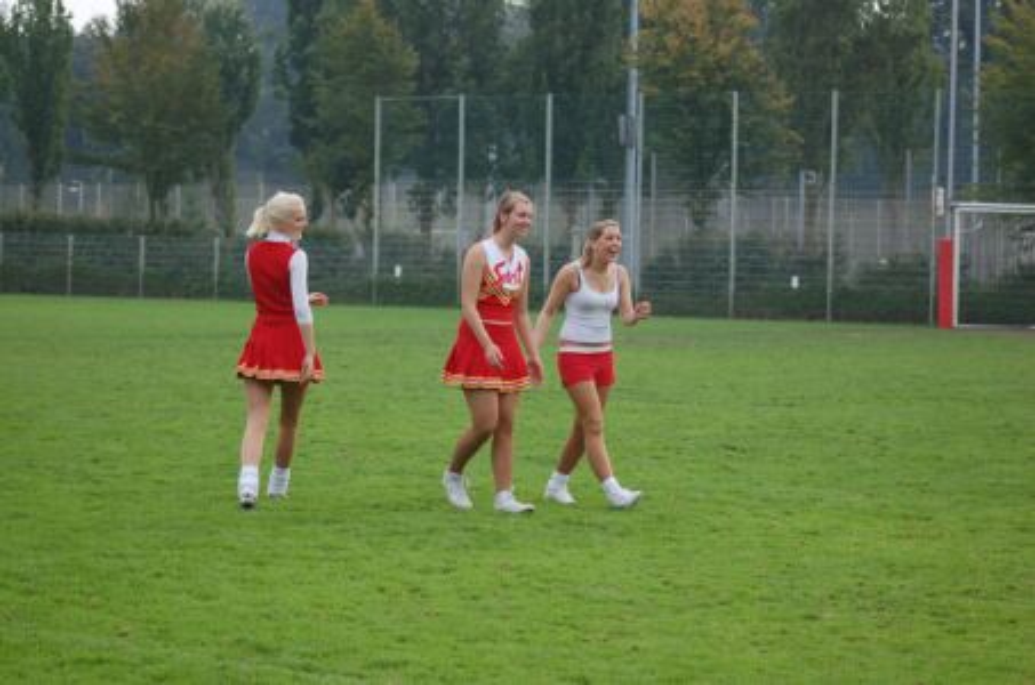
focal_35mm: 105
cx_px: 518
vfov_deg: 13.0
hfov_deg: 19.5
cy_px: 342
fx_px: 3012
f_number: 4
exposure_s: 1/800
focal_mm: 70
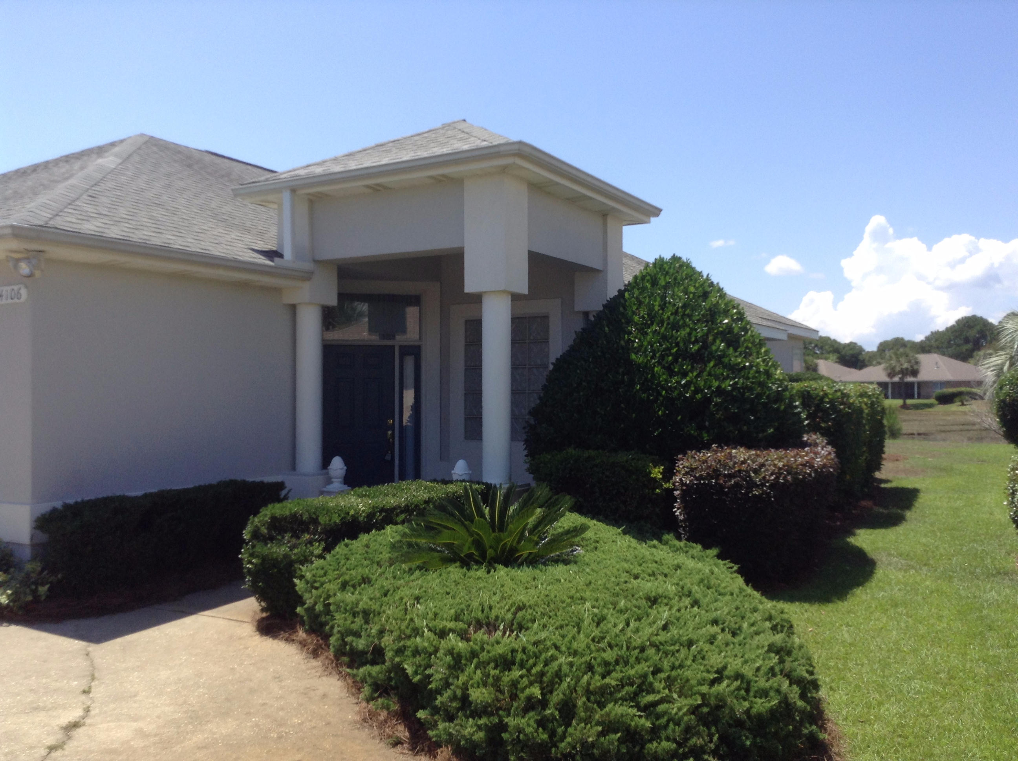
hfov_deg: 55.4
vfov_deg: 42.8
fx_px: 969
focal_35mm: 33
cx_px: 509
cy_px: 380
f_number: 2.4
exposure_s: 1/878
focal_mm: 3.3
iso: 32
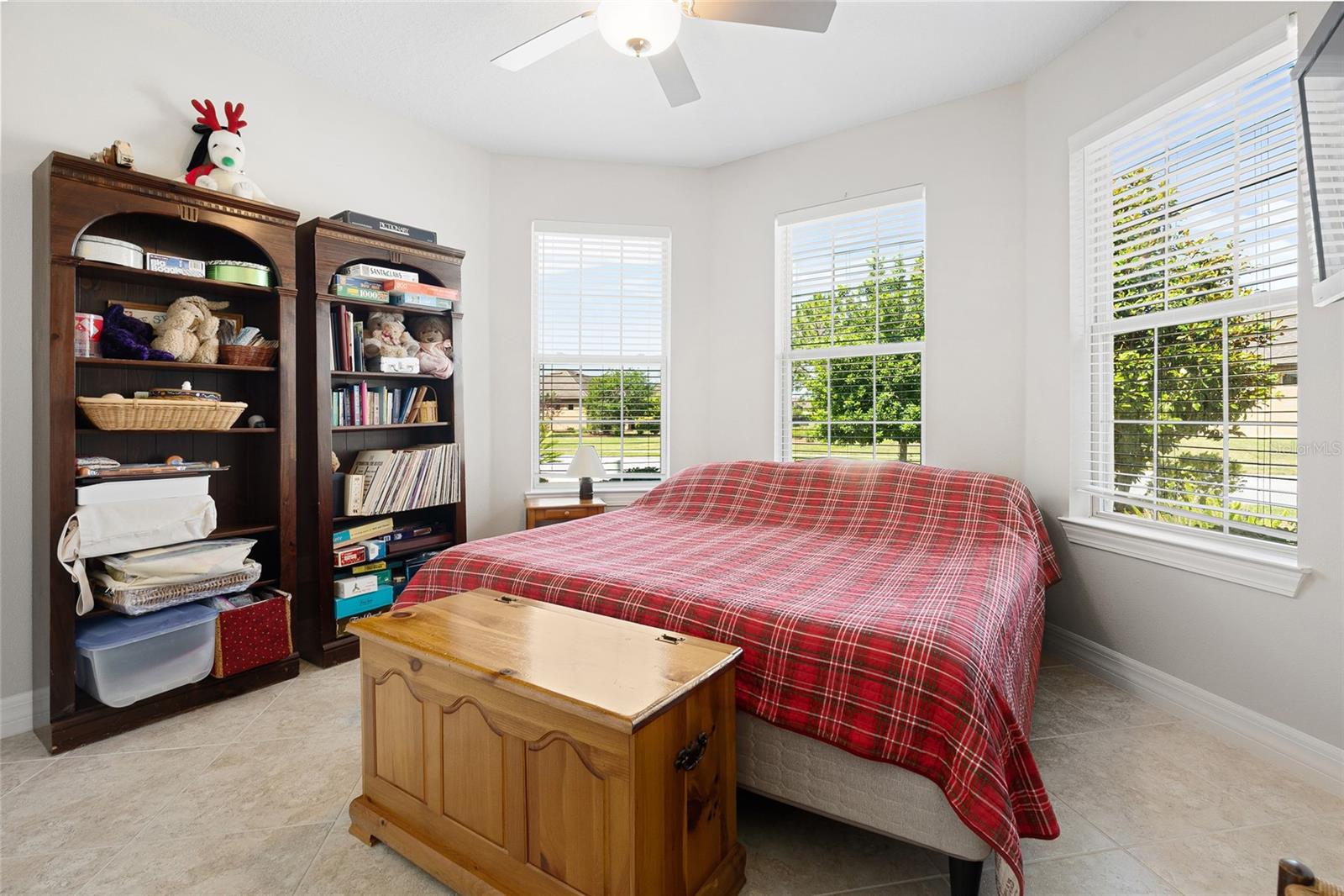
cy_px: 448
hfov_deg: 96.7
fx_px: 597
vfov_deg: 73.7
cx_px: 672
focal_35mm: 16
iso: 400
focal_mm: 16
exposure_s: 1/2.5
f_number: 8
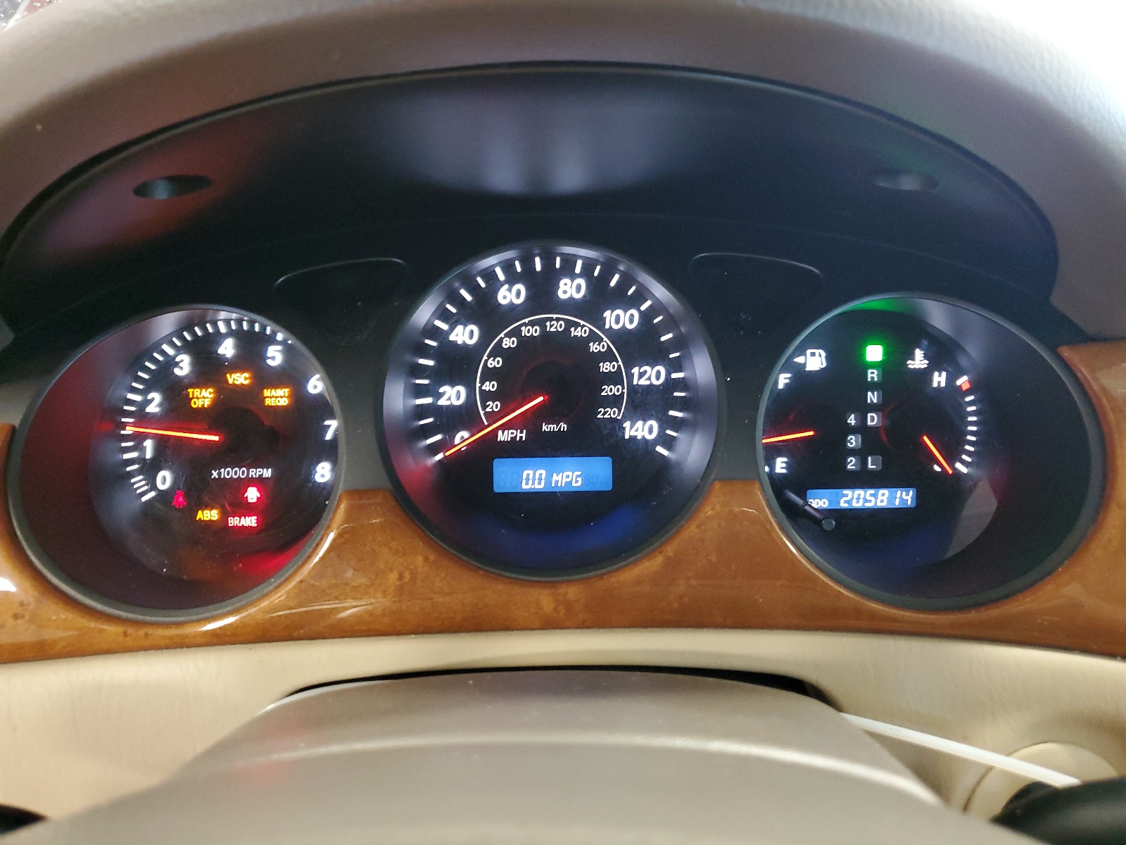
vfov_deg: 53.1
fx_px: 846
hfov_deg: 67.3
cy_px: 422
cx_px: 563
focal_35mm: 26
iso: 283
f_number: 1.5
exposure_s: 1/17
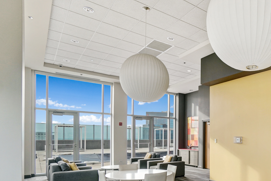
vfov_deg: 47.3
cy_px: 140
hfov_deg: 62.0
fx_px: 196
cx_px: 227
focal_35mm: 26
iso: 400
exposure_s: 1/50
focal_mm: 10
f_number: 5
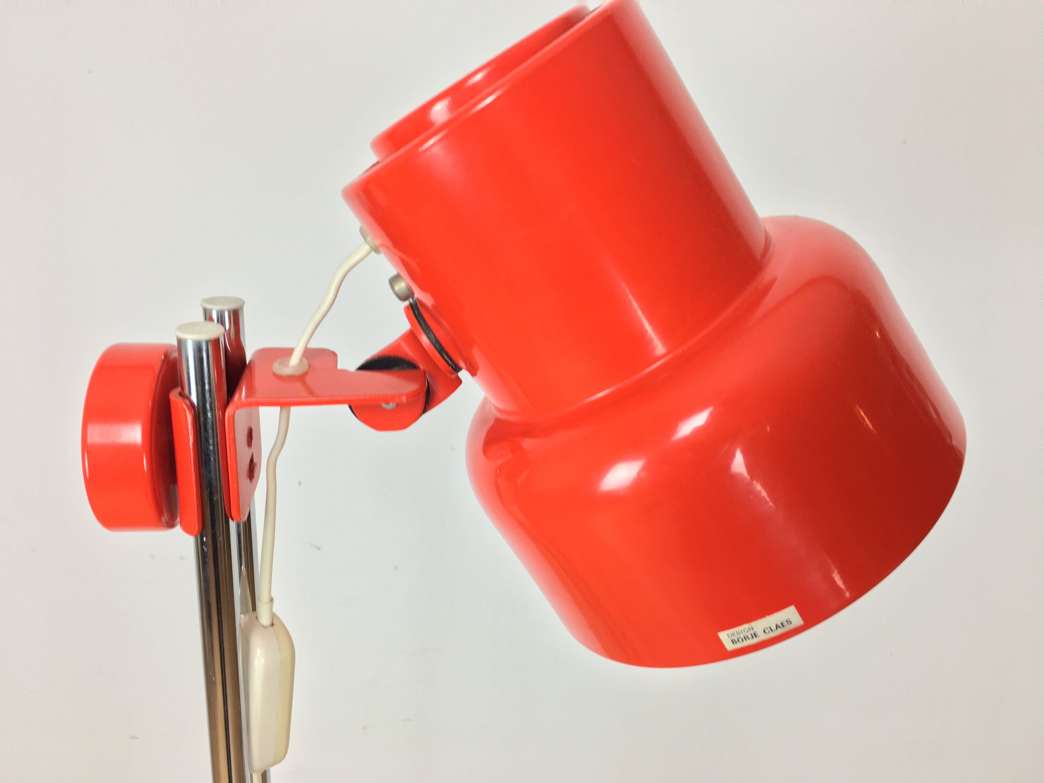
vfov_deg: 48.2
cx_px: 522
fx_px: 875
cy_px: 392
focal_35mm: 29
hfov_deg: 61.7
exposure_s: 1/33
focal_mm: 4.15
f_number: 2.2
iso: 40
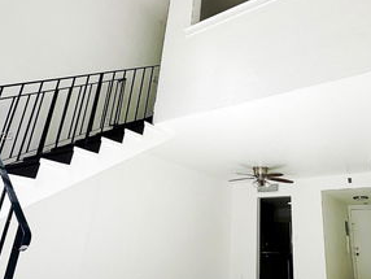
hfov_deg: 62.4
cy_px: 137
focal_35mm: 28
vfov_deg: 49.8
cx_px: 235
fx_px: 300
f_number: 2.2
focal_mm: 2.22
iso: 40
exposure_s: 1/334
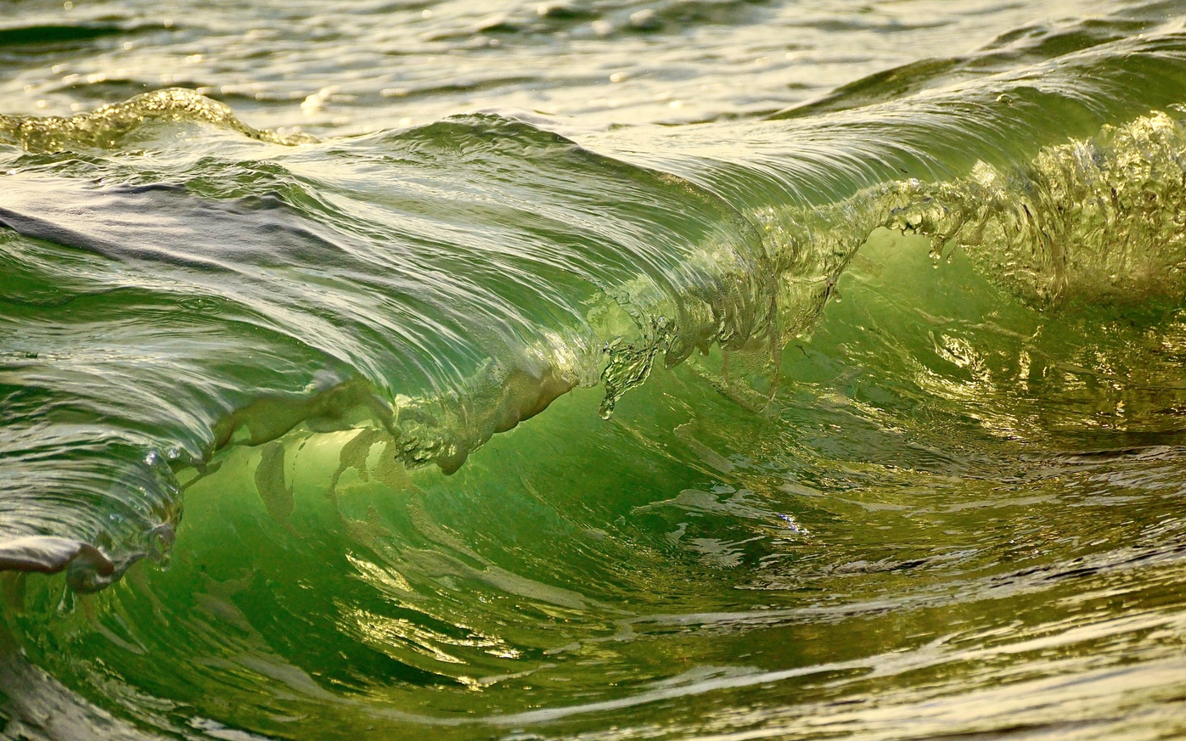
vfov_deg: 3.4
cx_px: 593
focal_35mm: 383
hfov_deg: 5.5
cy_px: 390
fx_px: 12379
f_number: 5.6
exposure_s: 1/2500
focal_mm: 250
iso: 500
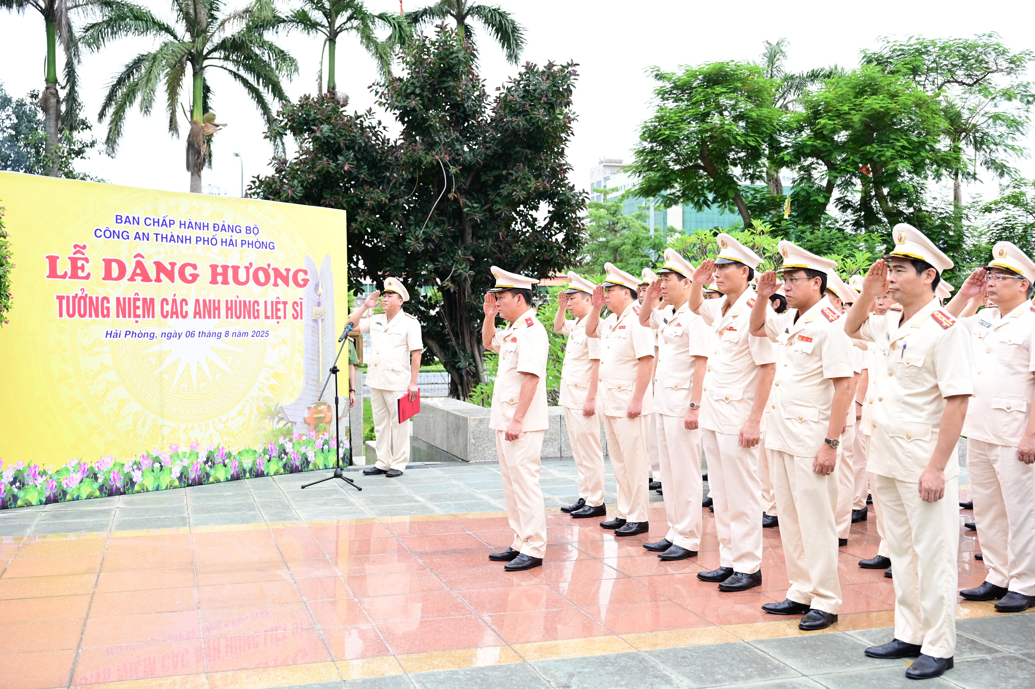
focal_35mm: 37
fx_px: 1063
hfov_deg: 51.9
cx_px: 518
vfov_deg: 35.9
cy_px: 344
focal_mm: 37
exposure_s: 1/200
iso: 320
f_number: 4
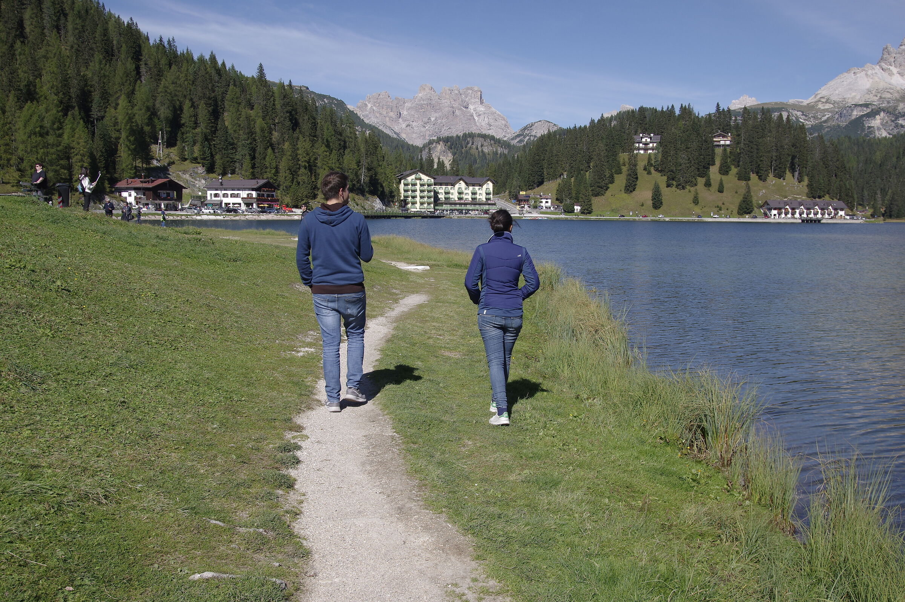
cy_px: 301
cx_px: 452
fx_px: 904
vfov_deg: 36.8
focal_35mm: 36
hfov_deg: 53.2
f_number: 6.3
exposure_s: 1/500
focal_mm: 24
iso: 100
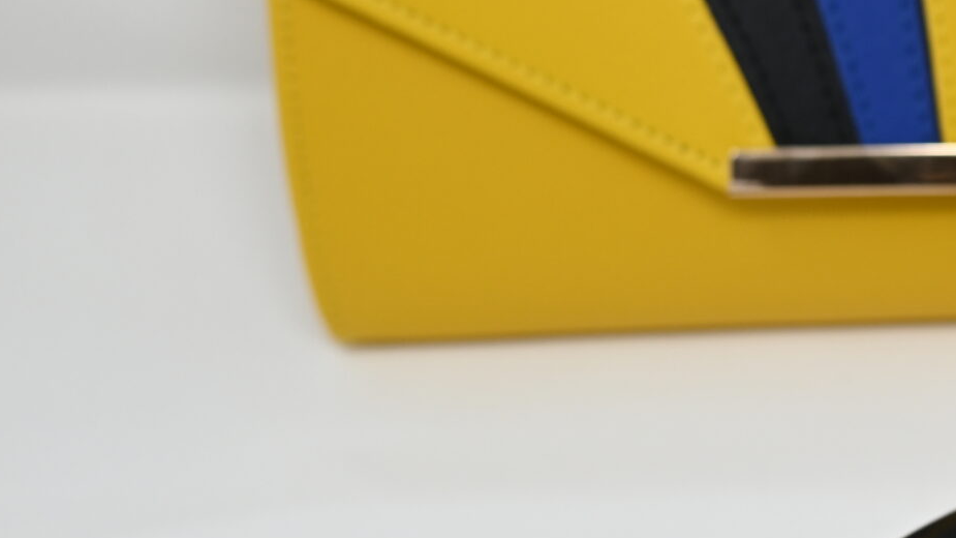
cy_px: 279
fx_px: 2940
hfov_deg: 17.3
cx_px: 1261
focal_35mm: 116
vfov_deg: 10.4
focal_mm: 40
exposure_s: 1/250
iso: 400
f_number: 4.5
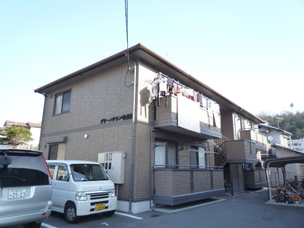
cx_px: 152
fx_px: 220
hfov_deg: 69.4
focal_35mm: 25
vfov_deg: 54.9
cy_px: 114
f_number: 2.8
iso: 160
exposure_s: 1/250
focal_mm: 4.4
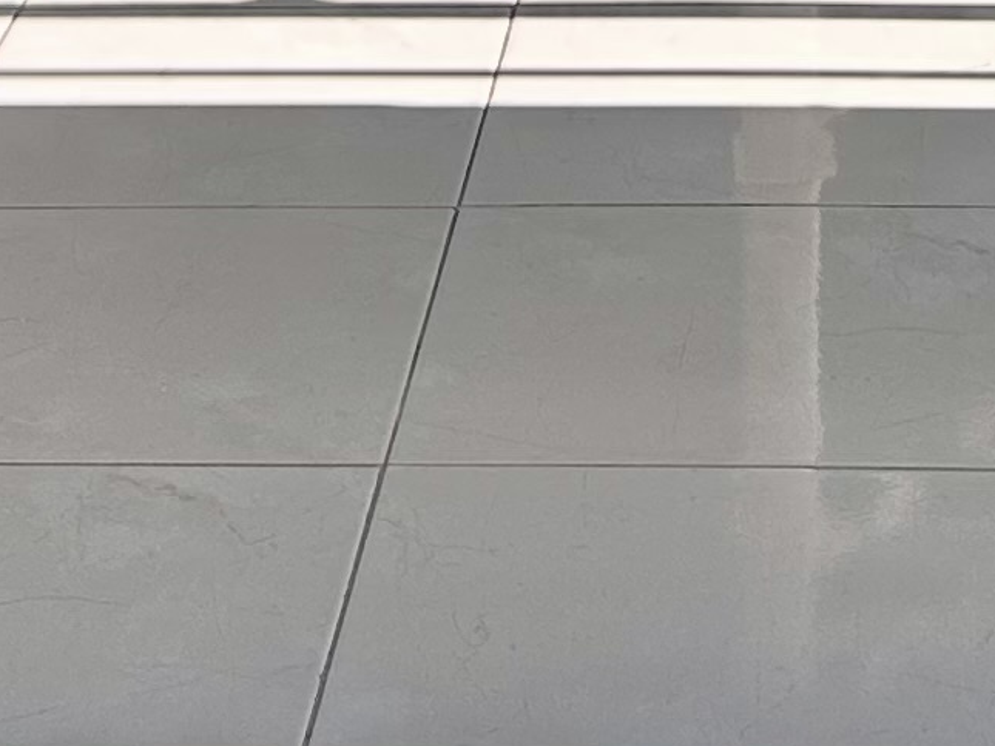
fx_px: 4312
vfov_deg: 8.7
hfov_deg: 13.1
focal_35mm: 150
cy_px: -1267
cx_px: 821
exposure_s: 1/810
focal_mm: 6.86
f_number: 1.78
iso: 80
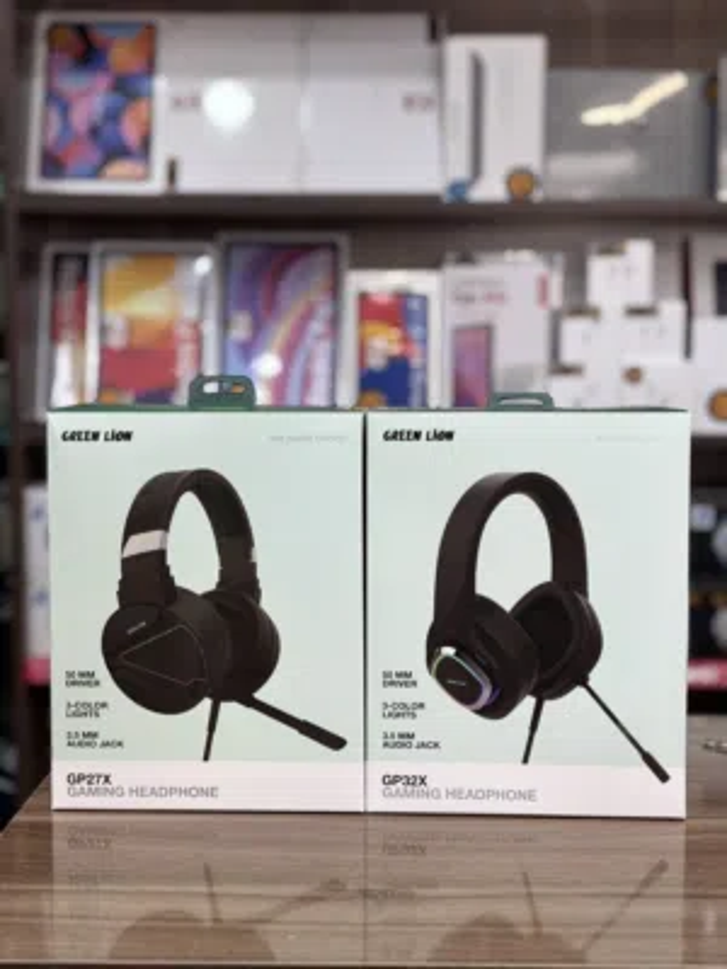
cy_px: 484
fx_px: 1456
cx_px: 364
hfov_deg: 28.0
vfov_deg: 36.8
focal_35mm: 52
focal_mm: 5.96
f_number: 1.6
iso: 40
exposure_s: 1/100
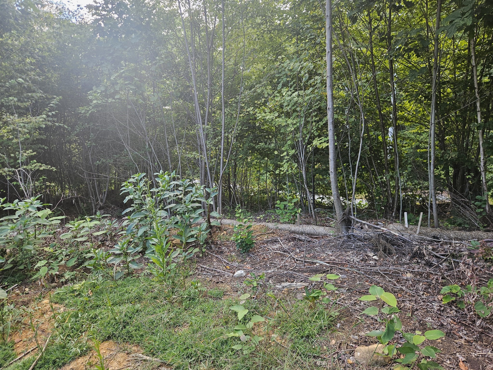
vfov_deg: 58.9
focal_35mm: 23
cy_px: 185
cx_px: 246
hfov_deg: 73.9
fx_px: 328
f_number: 1.8
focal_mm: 5.4
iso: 125
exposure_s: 1/180
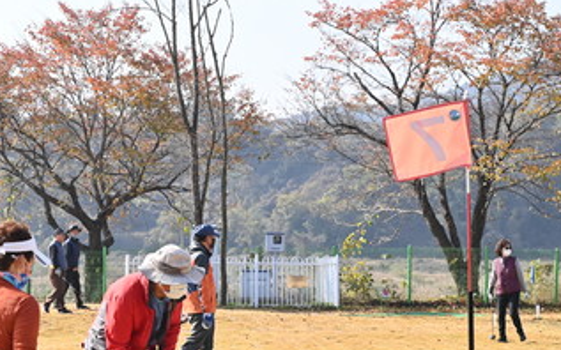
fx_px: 1620
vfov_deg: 12.3
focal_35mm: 106
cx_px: 195
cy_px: 302
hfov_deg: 19.6
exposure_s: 1/500
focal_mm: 55
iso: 320
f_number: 5.6
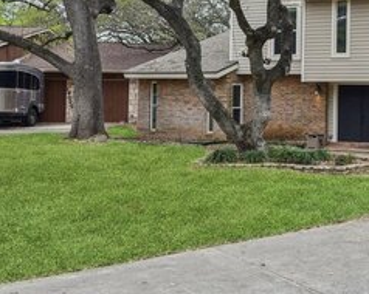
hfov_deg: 34.3
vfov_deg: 33.1
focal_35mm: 43
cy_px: 30
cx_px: 445
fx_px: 469
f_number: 8
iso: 400
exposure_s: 1/250
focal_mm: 17
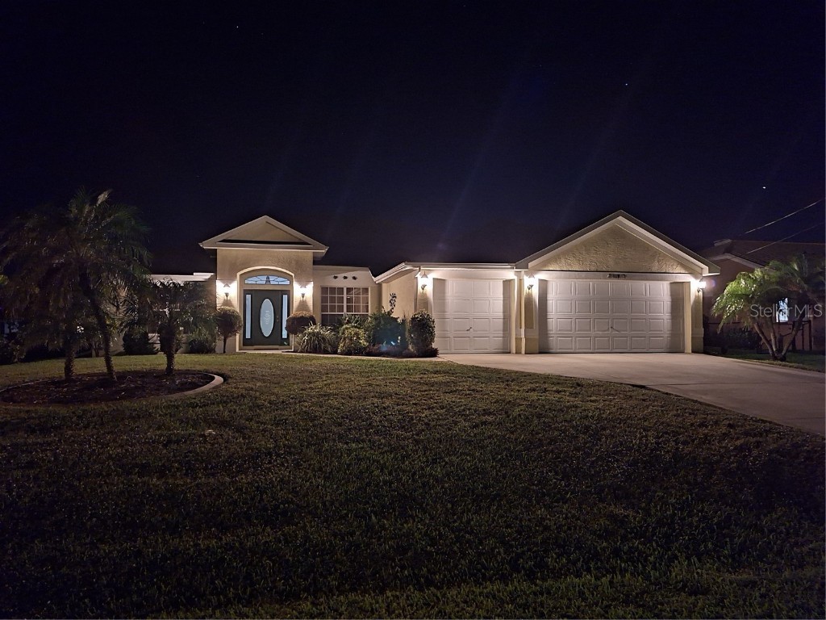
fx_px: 549
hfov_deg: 73.9
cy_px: 310
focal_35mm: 23
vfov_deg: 58.9
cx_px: 413
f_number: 1.8
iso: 1600
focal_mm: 5.54
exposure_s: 1/10
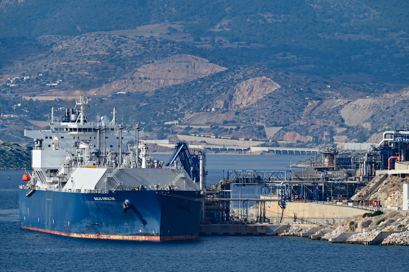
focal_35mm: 480
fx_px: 5450
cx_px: 204
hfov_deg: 4.3
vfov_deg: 2.9
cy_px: 136
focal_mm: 480
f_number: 8
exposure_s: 1/400
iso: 100
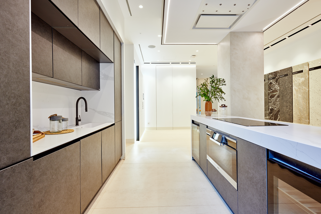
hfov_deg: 93.3
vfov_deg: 70.4
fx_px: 152
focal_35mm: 17
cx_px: 160
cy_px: 107
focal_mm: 17
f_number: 9
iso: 64
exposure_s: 1/3
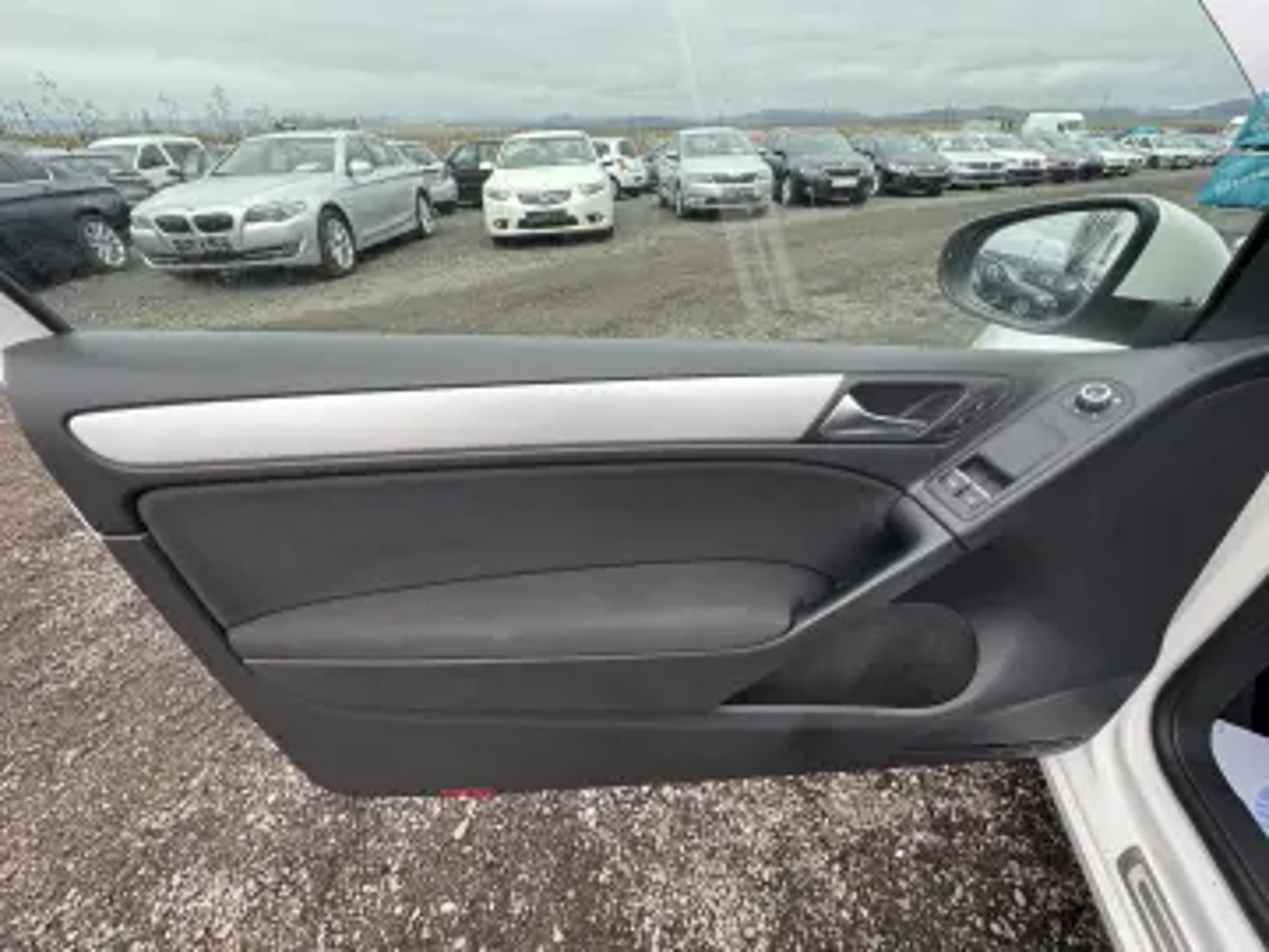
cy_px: 476
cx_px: 634
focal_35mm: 14
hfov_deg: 102.1
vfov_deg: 85.7
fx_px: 513
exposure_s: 1/99
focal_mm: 2.22
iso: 125
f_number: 2.2
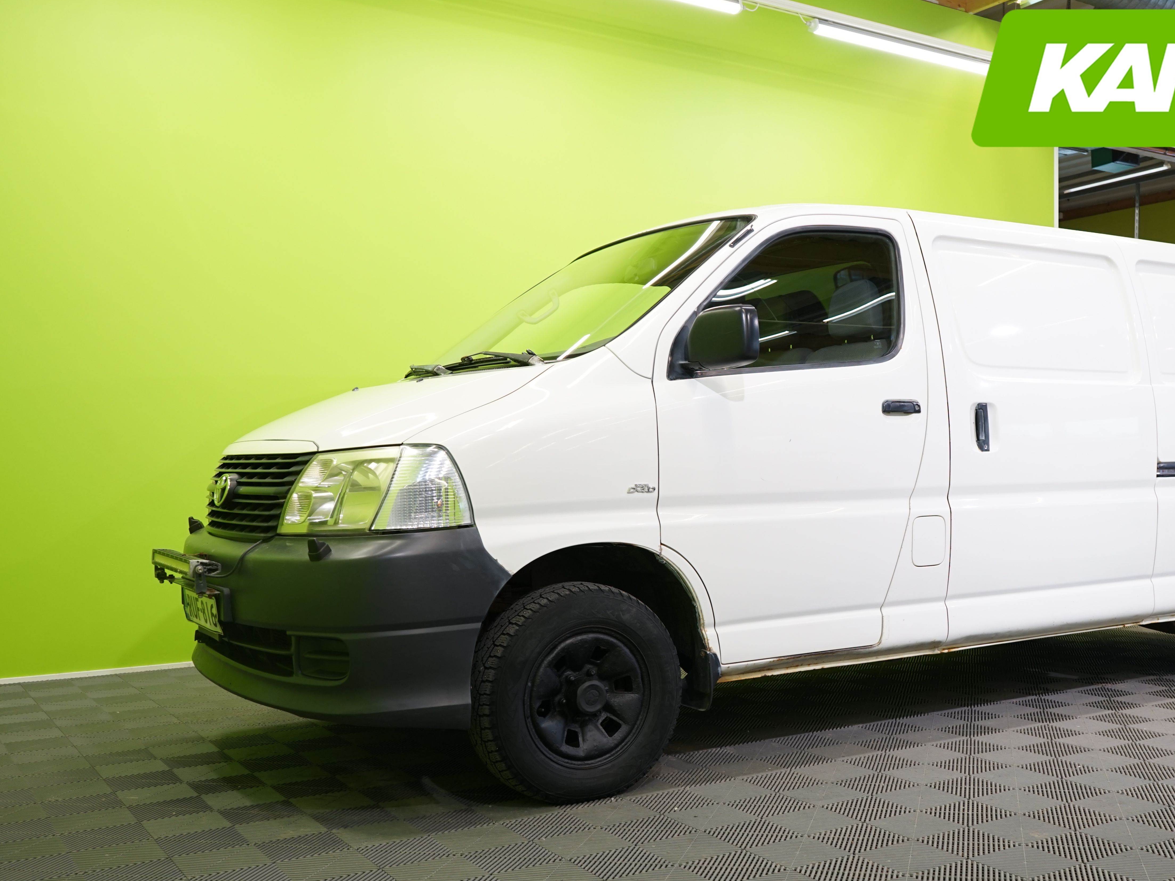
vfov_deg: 37.7
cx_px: 770
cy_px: 492
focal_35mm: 38
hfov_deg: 48.3
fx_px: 1290
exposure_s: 1/30
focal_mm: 29
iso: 500
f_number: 5
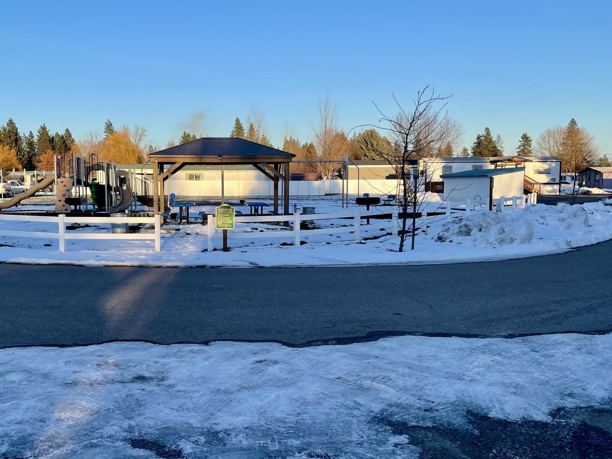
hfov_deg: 50.8
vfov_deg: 39.6
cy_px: 241
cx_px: 228
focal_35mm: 36
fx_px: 636
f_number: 1.6
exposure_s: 1/1642
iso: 32
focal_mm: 4.2
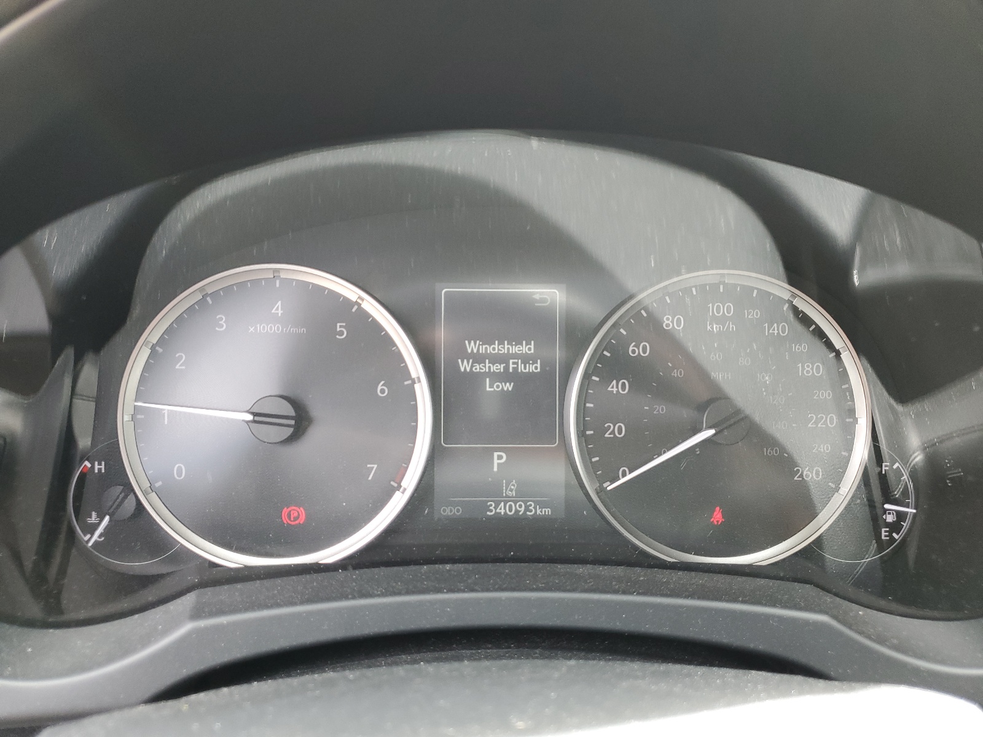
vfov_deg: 53.1
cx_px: 492
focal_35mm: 26
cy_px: 368
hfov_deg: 67.3
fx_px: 738
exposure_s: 1/120
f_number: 1.5
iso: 84
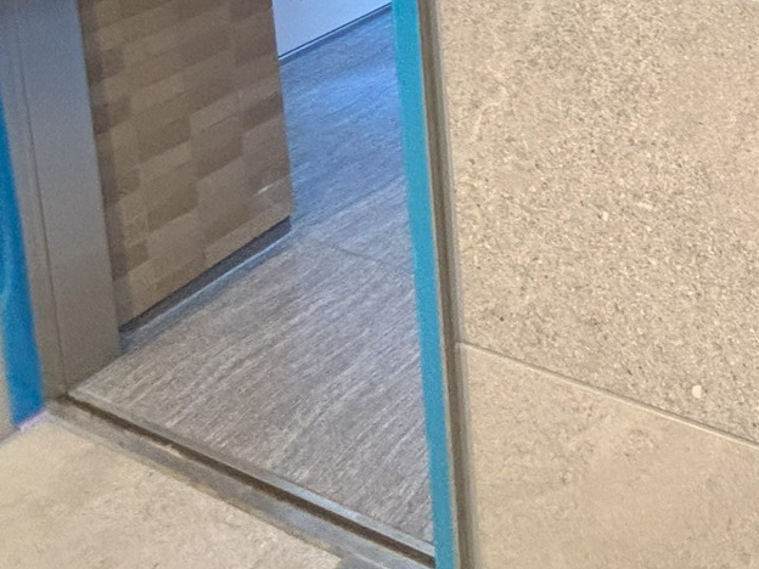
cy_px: -267
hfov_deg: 37.2
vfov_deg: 26.7
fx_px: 877
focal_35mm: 40
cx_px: 882
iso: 320
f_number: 2.4
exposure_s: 1/50
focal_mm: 1.54
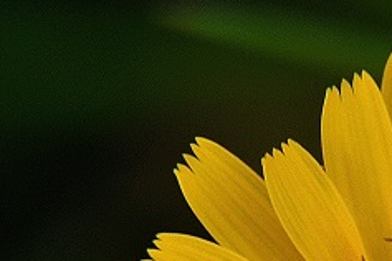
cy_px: 344
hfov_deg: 2.6
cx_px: 450
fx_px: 8673
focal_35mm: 797
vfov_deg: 1.7
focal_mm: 105
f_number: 5.6
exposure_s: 1/80
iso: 400
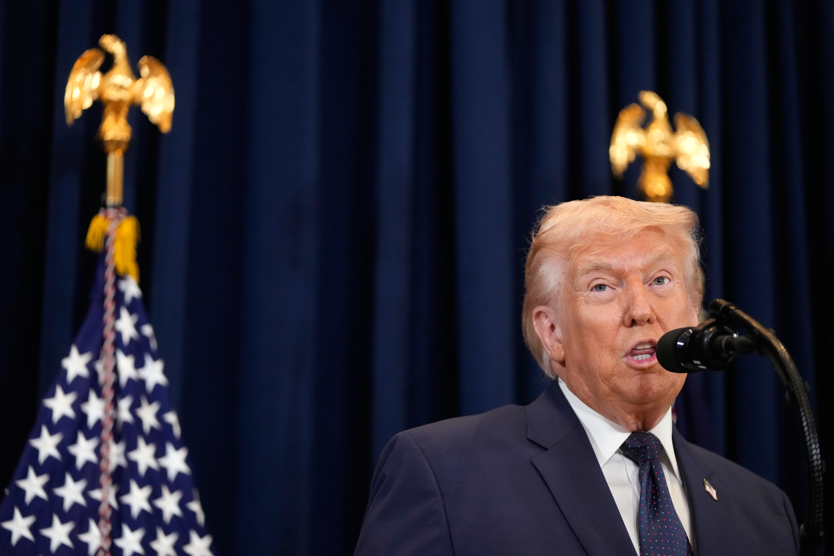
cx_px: 417
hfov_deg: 16.0
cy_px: 278
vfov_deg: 10.7
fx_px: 2965
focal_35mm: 128
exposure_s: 1/500
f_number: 2.8
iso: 5000
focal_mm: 128
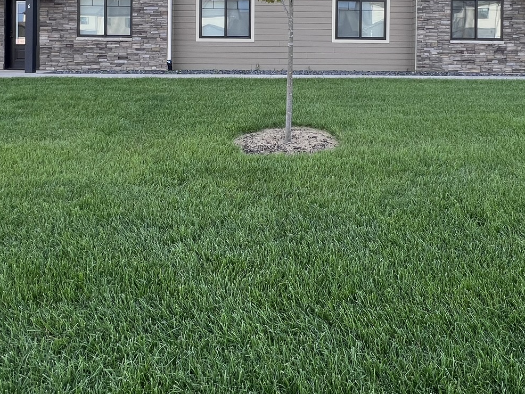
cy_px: 45
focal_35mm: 27
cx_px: 310
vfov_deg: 46.7
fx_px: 410
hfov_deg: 64.8
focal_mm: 1.57
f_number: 1.8
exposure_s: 1/279
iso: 32
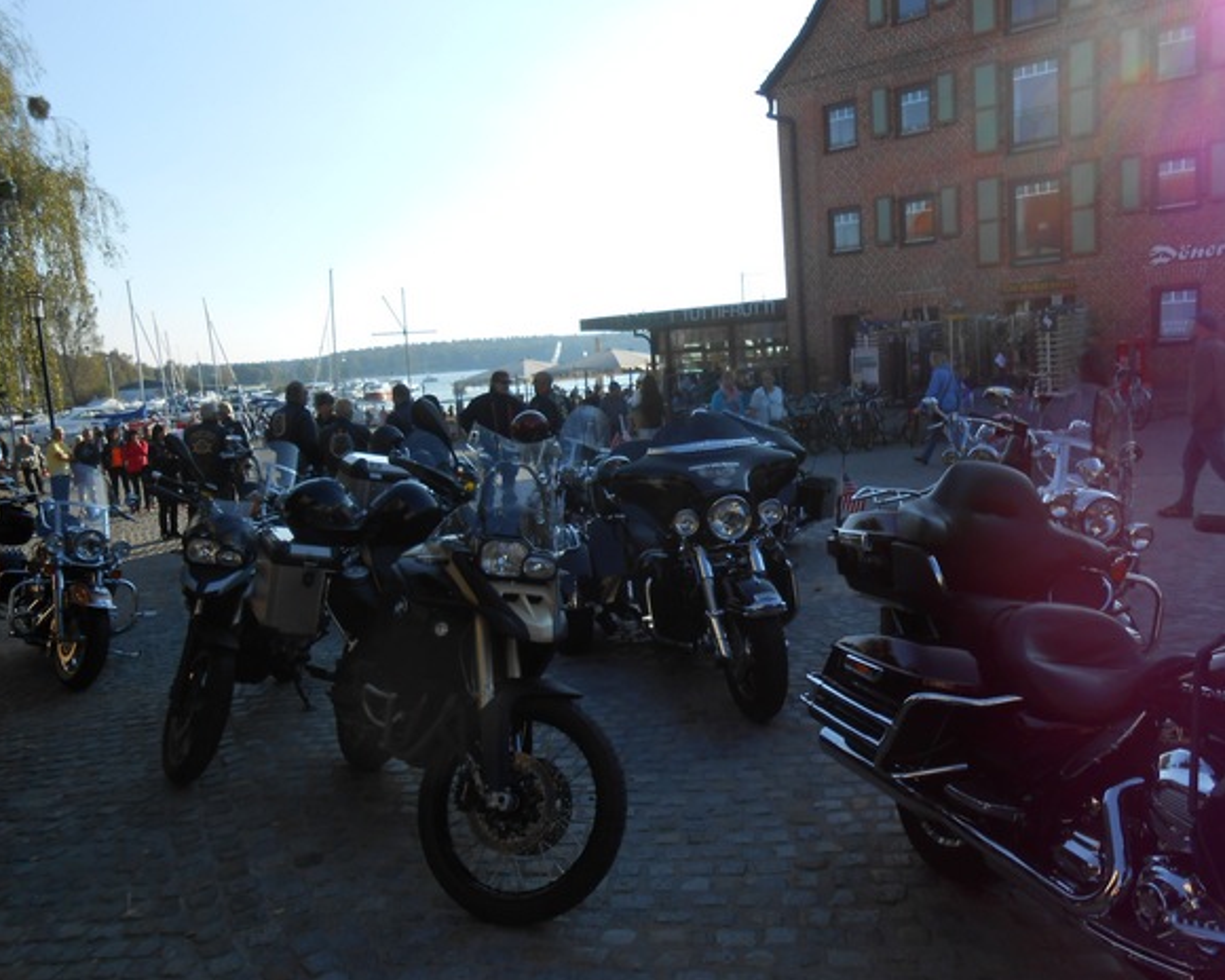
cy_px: 490
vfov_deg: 51.5
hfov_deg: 62.1
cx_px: 570
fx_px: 1015
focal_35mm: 28
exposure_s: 1/640
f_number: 3.5
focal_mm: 4.6
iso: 80
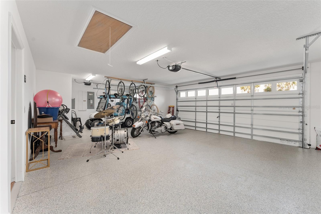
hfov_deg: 104.3
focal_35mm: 14
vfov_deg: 81.2
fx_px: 125
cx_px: 160
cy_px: 107
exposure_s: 1/10
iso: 400
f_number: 7.1
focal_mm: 14
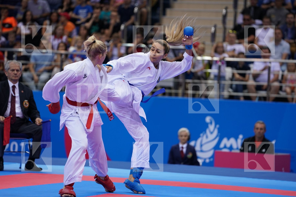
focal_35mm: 200
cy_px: 98
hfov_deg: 10.3
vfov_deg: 6.9
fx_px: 1644
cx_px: 148
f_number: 2.8
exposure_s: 1/1000
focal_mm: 200
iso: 1000
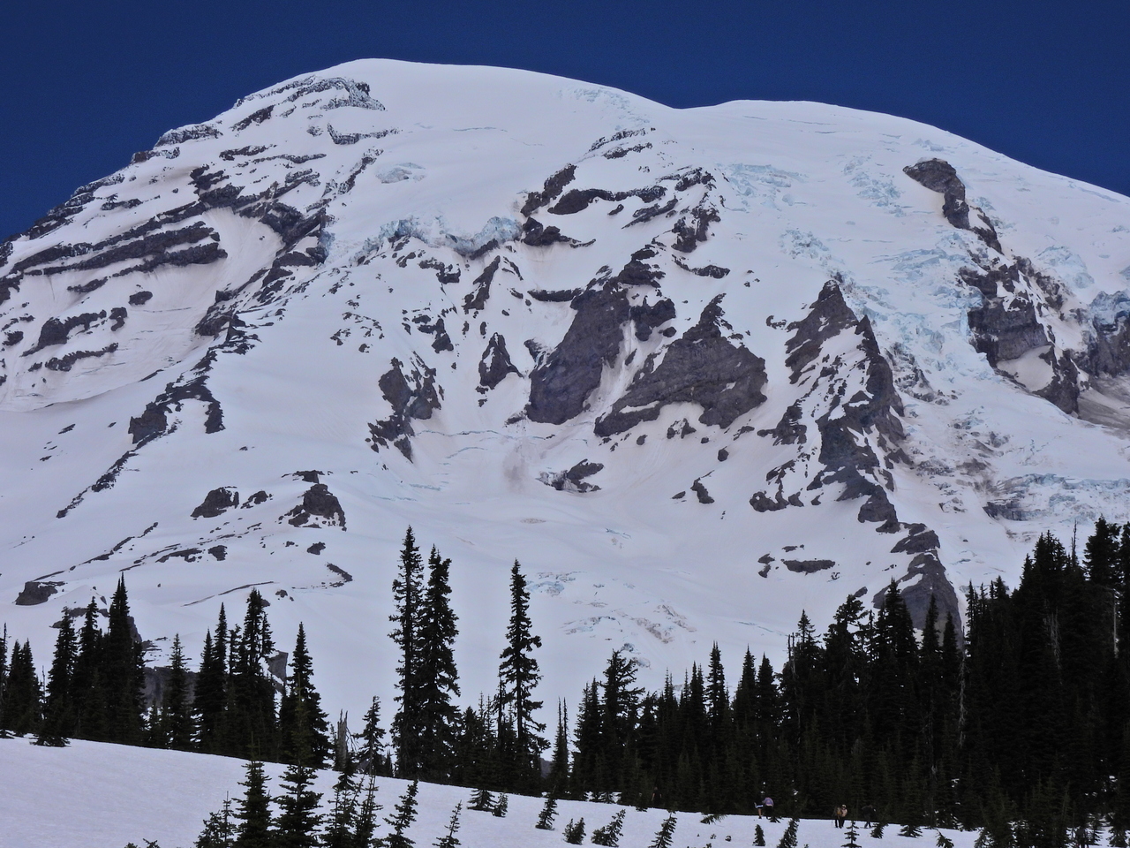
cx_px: 565
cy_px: 424
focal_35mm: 115
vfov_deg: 12.9
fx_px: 3754
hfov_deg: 17.1
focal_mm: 20.5
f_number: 8
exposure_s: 1/2000
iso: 100
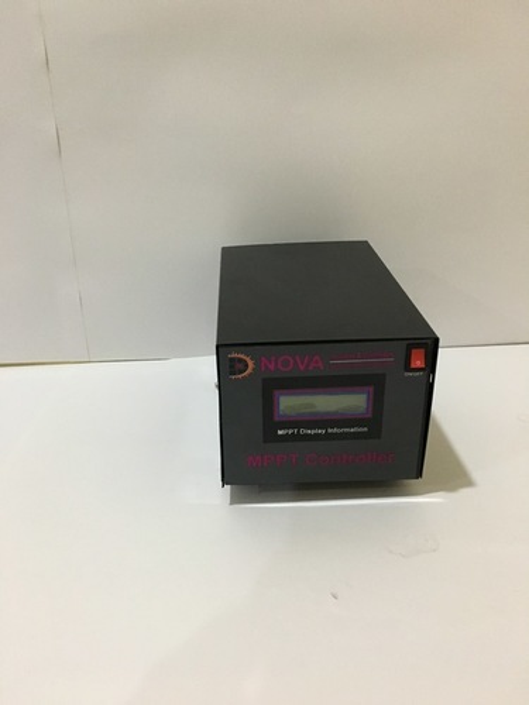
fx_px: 591
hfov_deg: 48.2
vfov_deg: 61.7
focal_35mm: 29
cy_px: 352
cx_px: 264
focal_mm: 4.15
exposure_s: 1/25
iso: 250
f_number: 2.2
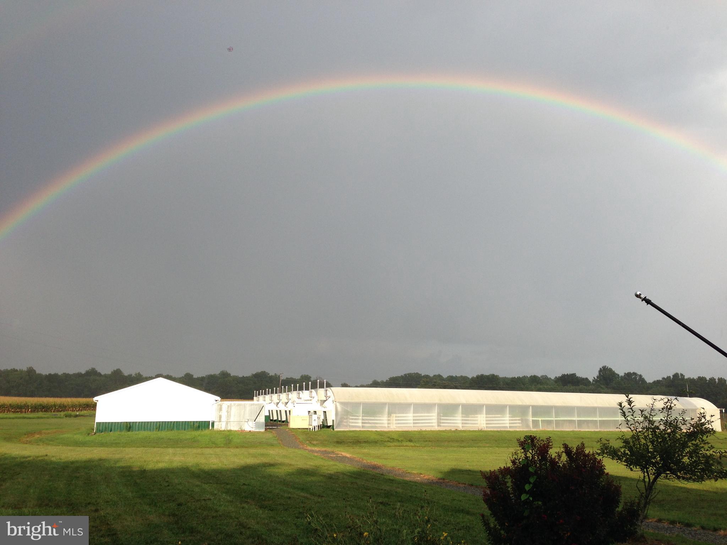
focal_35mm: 33
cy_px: 272
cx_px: 364
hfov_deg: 55.4
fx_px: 693
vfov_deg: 42.9
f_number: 2.4
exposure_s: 1/889
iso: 50
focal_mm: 4.12
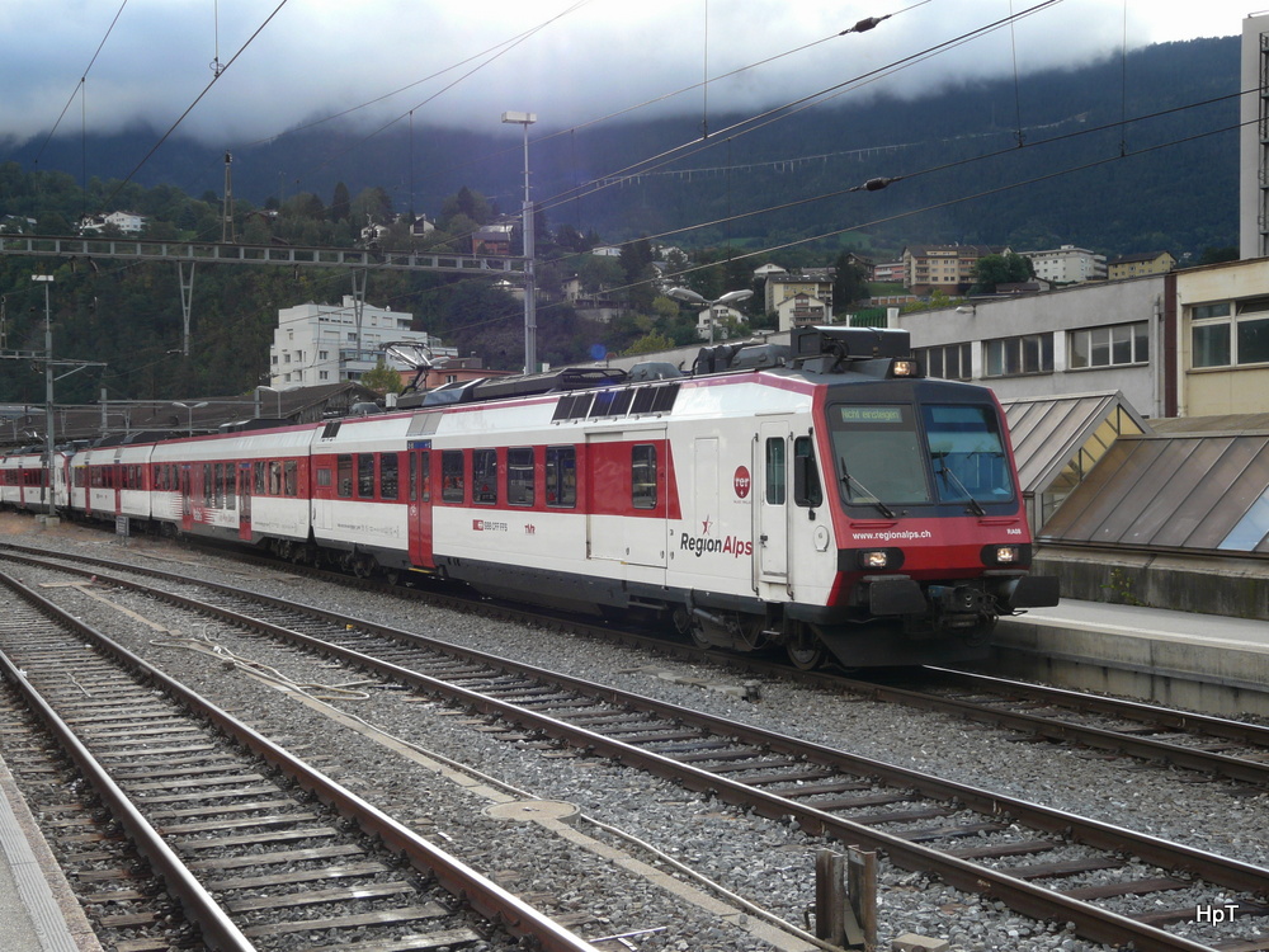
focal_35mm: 46
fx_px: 1686
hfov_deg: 41.2
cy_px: 476
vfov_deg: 31.5
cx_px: 634
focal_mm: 7.5
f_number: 4
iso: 100
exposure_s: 1/200
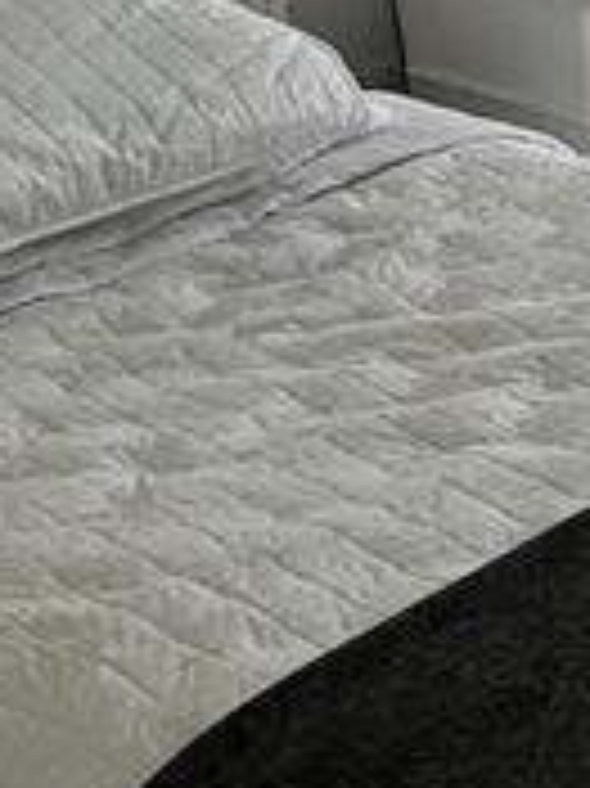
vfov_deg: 21.1
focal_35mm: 89
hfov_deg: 12.7
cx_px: 1428
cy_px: -45
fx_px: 2025
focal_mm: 1.57
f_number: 1.8
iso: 32
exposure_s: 1/330
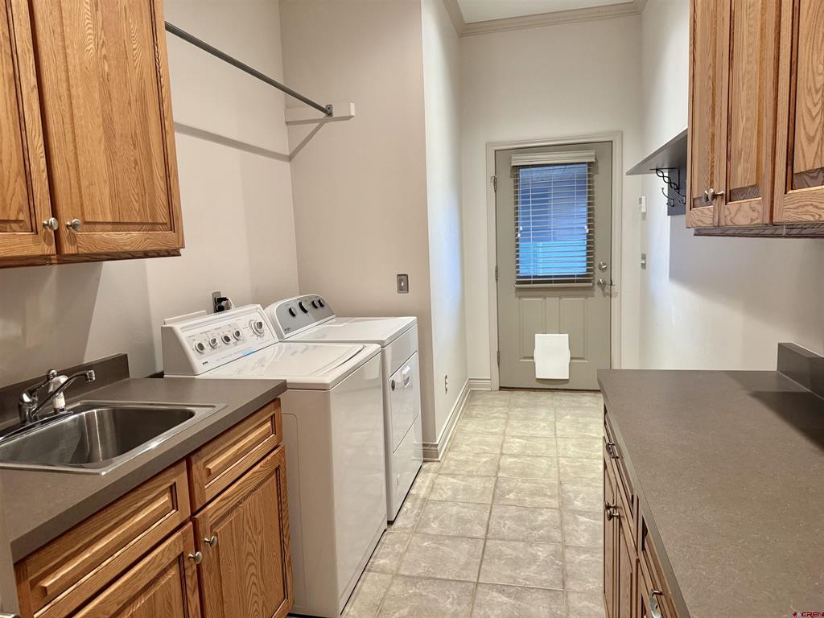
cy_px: 309
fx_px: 571
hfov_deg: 71.6
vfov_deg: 56.8
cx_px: 412
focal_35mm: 24
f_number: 1.78
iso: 250
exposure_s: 1/60
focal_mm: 6.76
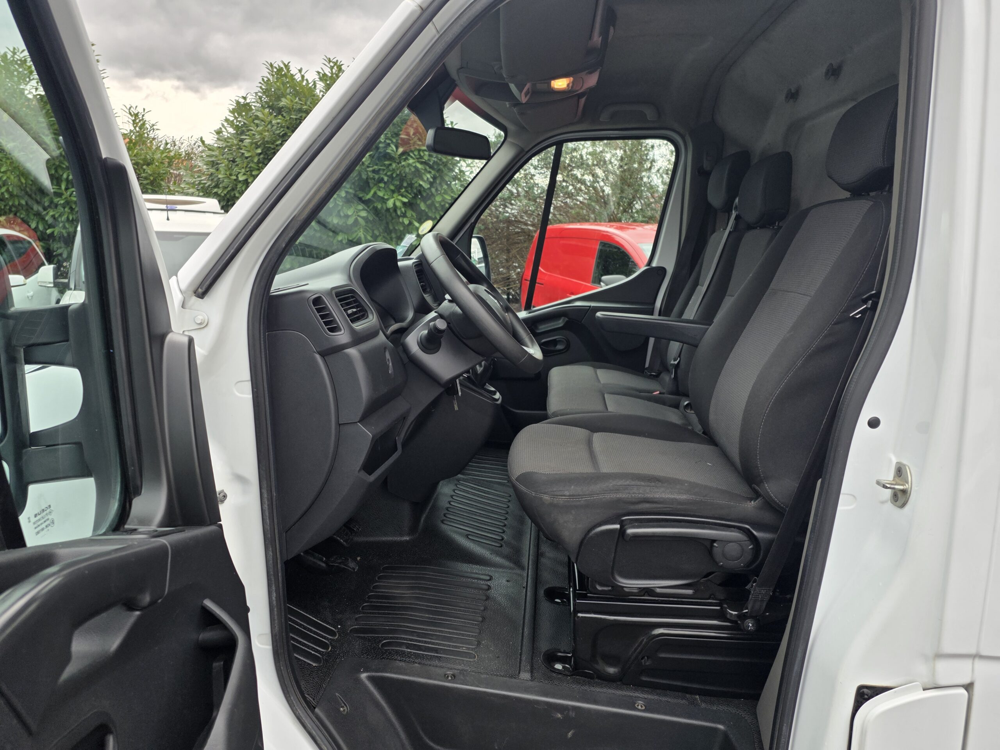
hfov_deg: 73.9
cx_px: 500
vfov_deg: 58.9
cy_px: 375
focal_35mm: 23
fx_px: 664
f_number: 1.7
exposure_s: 1/180
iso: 80
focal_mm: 6.25
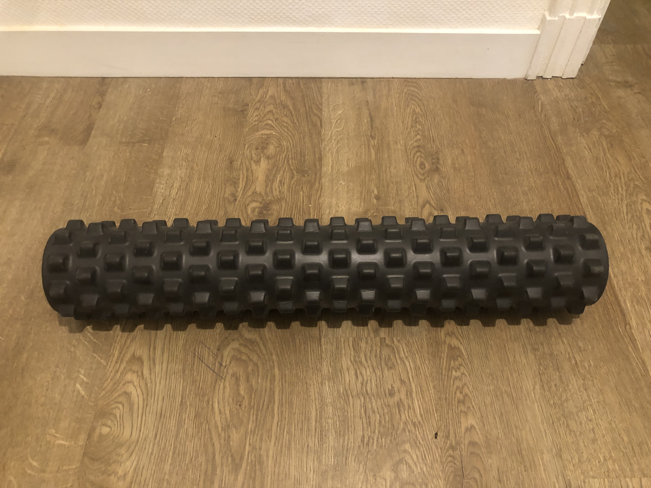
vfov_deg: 49.7
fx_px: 527
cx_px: 326
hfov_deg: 63.4
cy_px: 244
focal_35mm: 28
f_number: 1.8
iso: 100
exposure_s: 1/10
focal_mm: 3.99
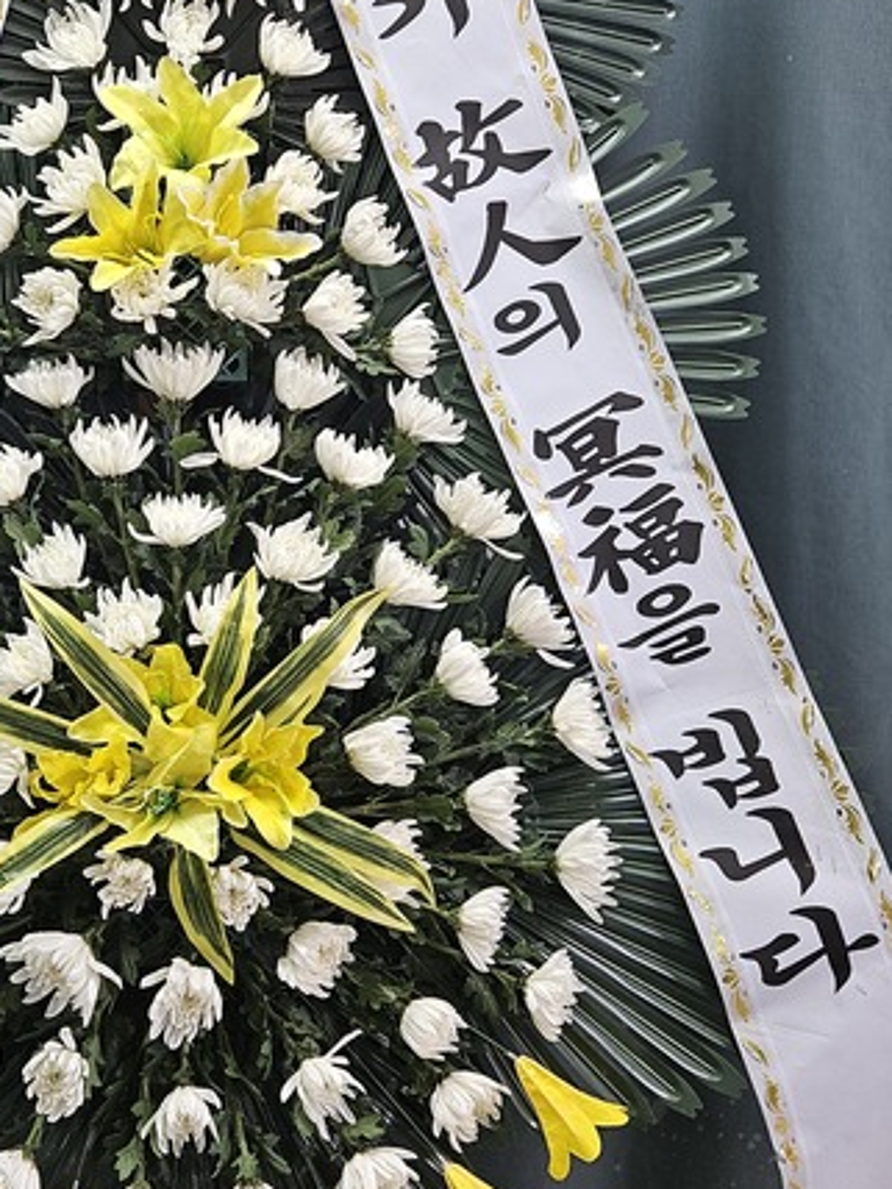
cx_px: 217
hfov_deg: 32.9
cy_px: 625
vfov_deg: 43.8
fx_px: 1477
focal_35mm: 43
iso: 125
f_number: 1.8
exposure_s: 1/120
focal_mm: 5.4
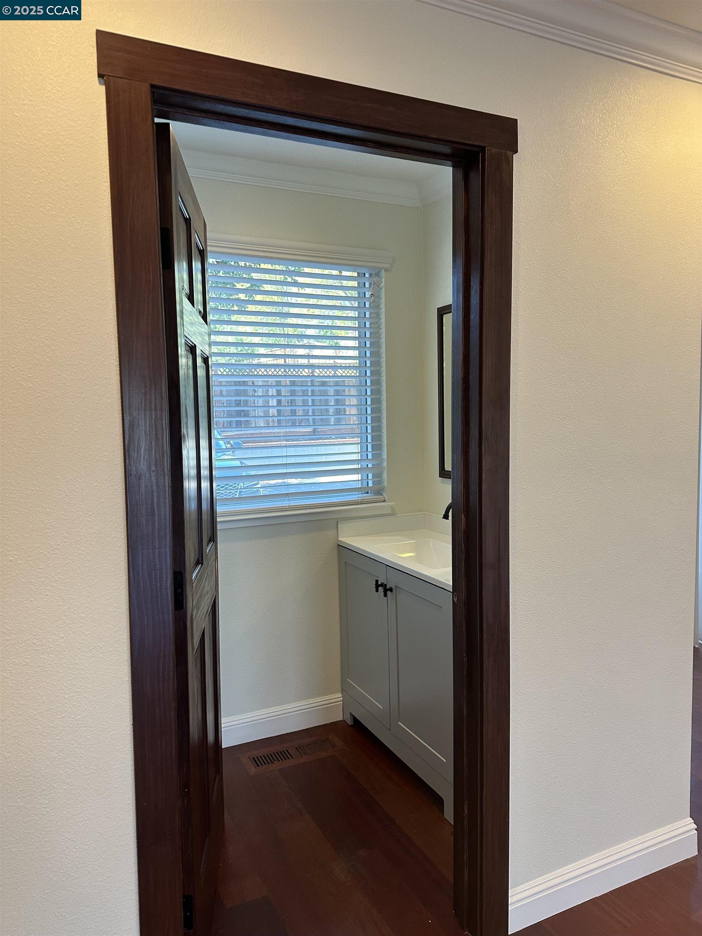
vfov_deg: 71.6
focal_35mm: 24
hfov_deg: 56.8
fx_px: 649
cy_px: 468
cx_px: 351
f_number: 1.78
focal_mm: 6.86
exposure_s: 1/120
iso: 200
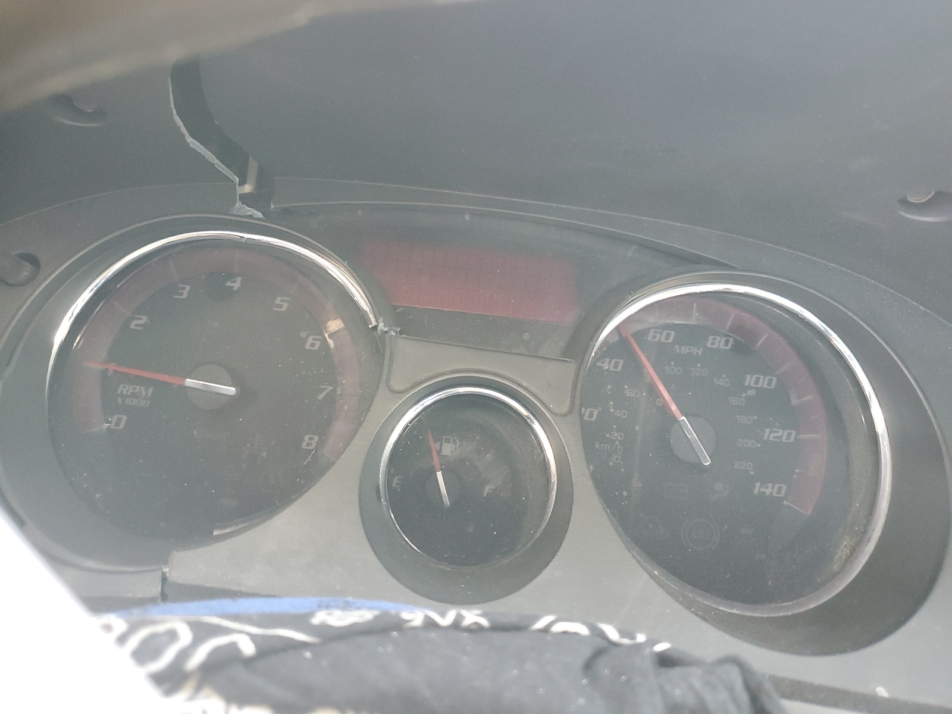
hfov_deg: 67.3
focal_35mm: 26
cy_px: 357
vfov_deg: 53.1
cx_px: 476
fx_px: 715
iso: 209
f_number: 1.5
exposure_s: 1/60.2
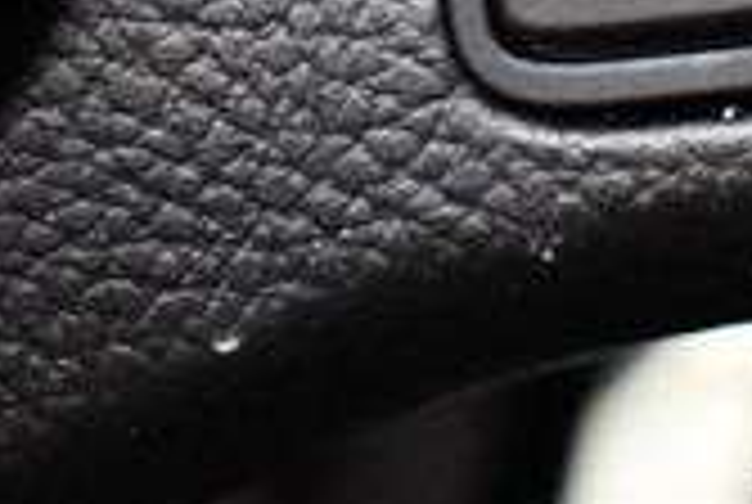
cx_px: 707
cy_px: -374
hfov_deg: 14.6
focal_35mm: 138
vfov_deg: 9.5
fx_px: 2888
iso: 3600
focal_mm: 18
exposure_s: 1/60
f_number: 3.5
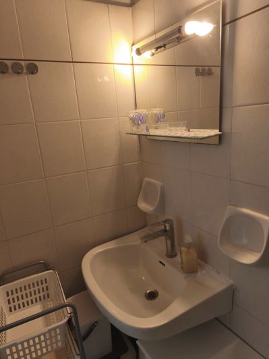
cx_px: 134
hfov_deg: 58.9
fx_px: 238
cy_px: 180
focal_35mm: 23
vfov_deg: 73.9
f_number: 1.7
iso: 80
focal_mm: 5.35
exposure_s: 1/50
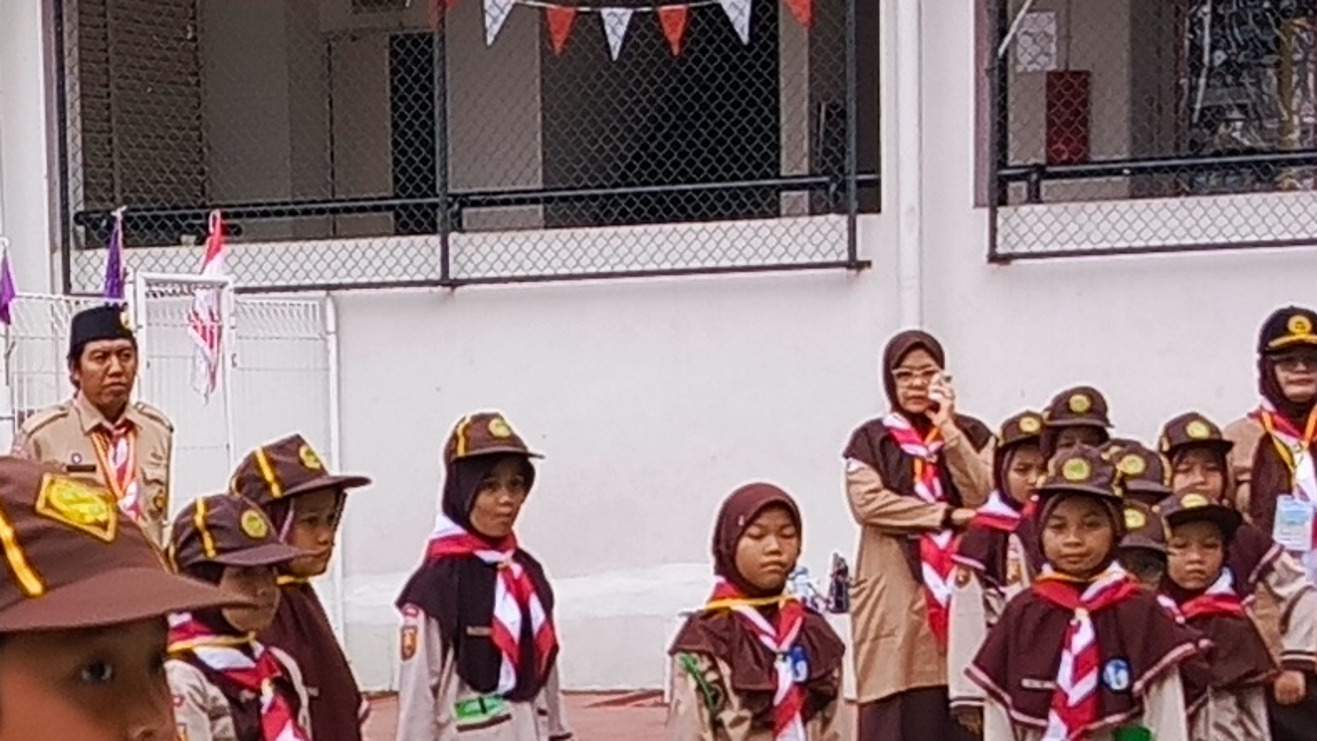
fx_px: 4401
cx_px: 242
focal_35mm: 126
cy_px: 910
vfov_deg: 9.5
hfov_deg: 16.9
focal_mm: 5.25
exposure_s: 1/175
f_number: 1.75
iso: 100
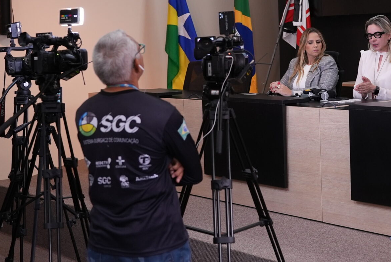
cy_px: 44
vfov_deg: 17.8
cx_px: 262
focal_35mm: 76
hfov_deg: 26.5
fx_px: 826
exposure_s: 1/125
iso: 1600
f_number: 2.5
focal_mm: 35
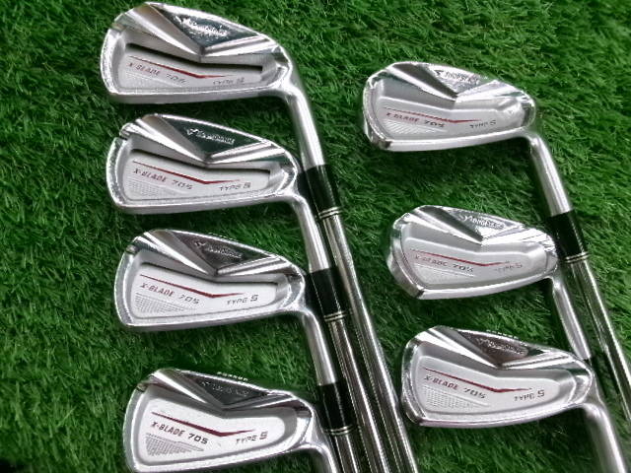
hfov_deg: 63.4
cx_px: 316
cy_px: 236
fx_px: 510
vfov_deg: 49.7
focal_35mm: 28
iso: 800
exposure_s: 1/70
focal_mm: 5.1
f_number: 3.9
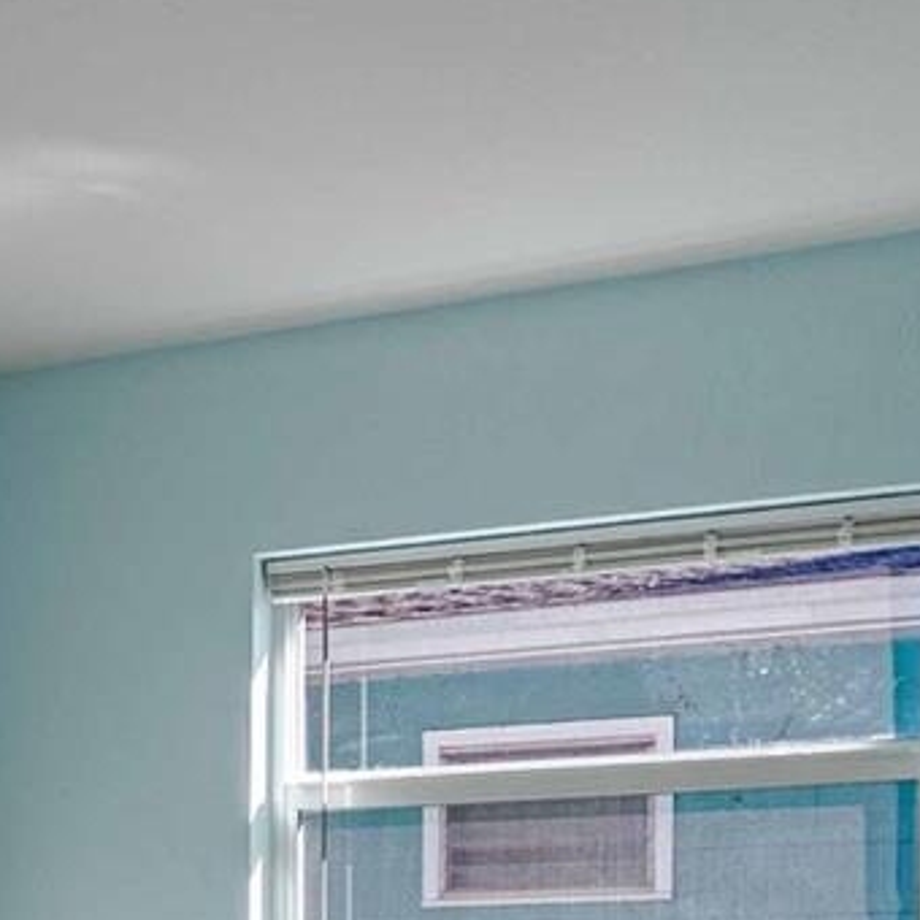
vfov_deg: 23.9
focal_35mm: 66
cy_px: 1080
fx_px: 1985
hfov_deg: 26.1
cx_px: 422
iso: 320
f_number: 8
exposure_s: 1/160
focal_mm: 16.5
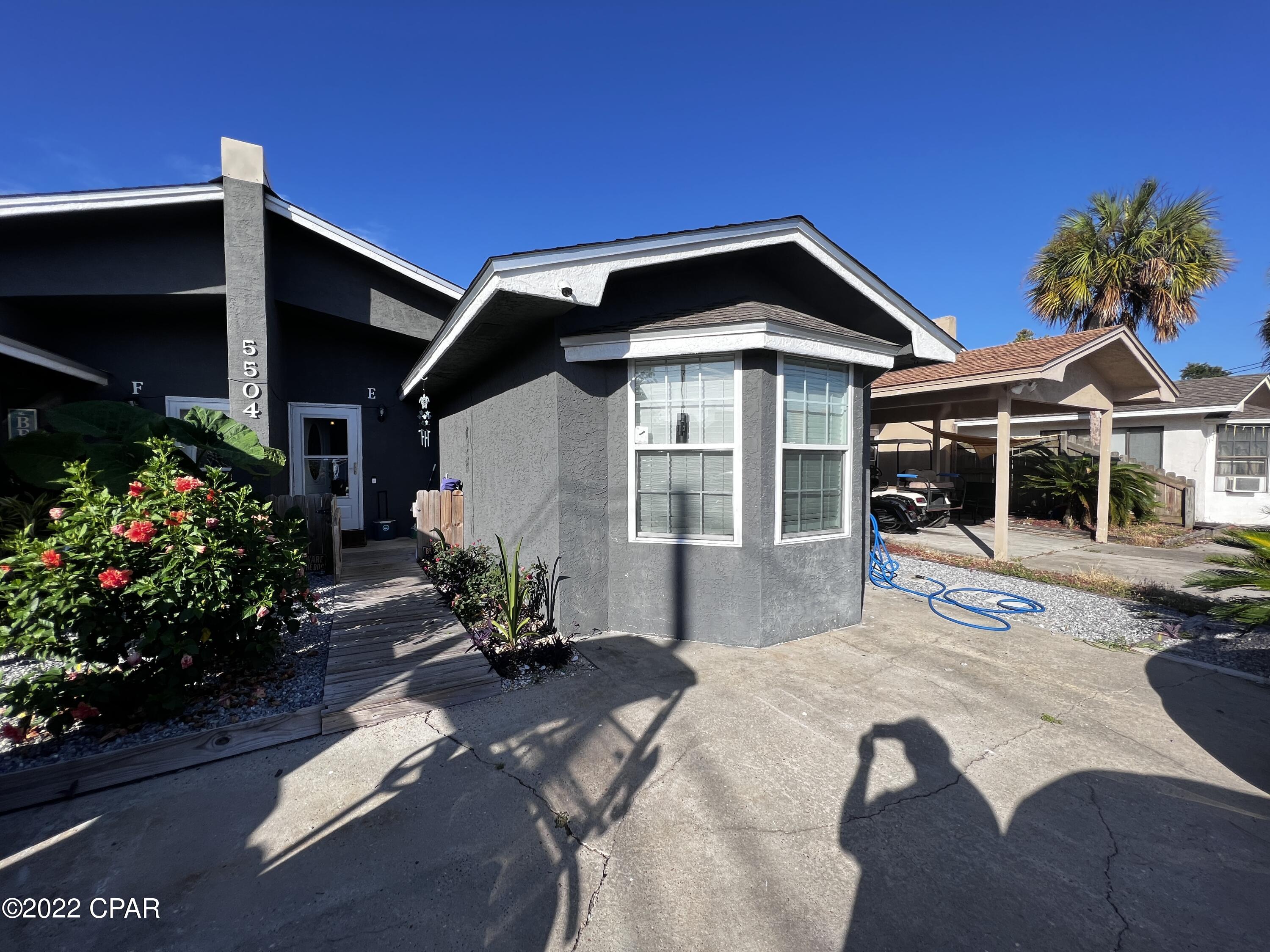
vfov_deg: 89.9
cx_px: 635
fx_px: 477
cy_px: 476
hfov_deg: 106.2
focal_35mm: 13
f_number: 1.8
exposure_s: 1/903
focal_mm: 1.57
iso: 32
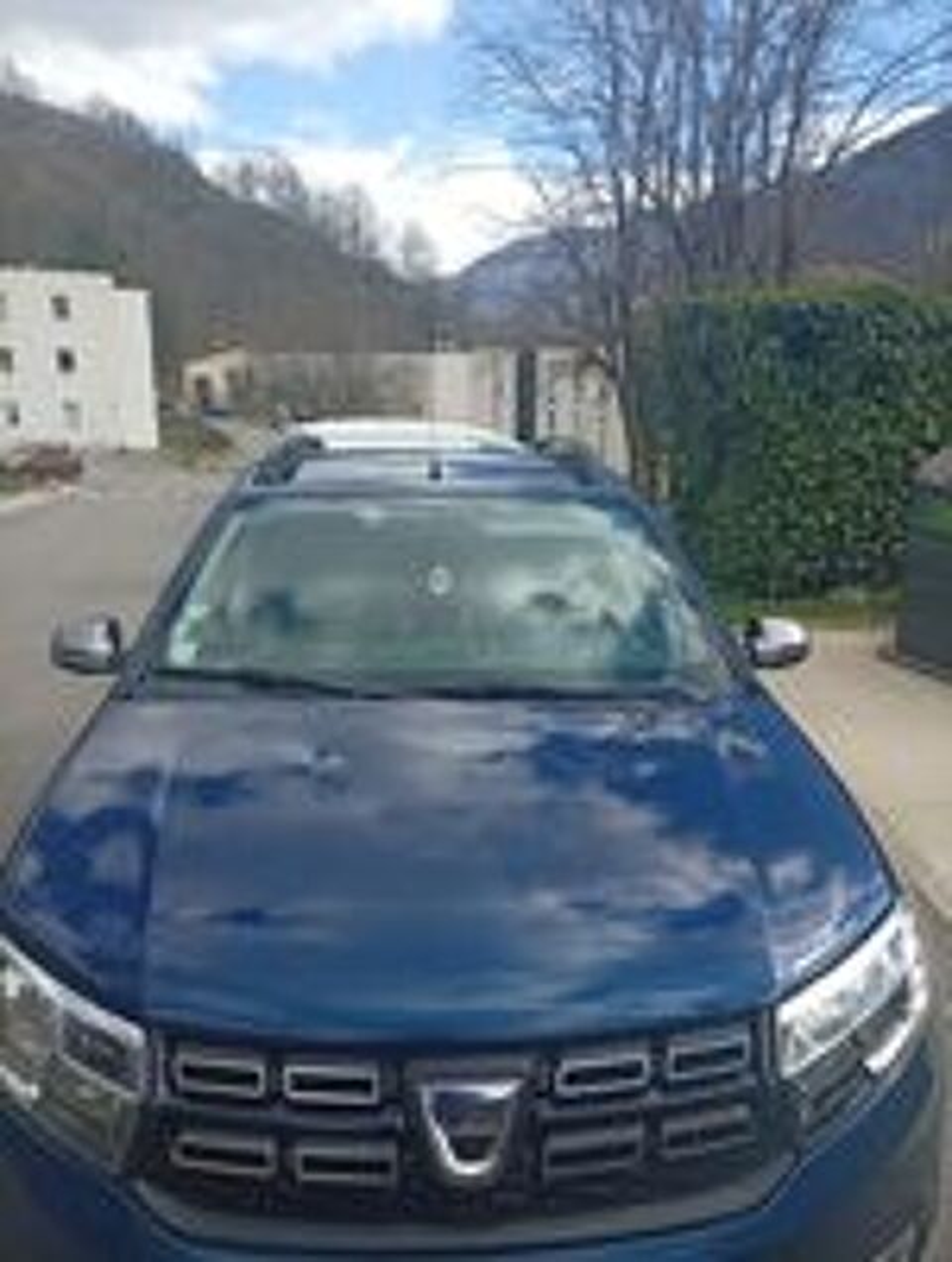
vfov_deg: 65.2
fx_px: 986
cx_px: 476
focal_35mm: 27
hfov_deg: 51.5
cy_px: 631
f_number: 1.8
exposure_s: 1/722
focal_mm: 3.84
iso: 50
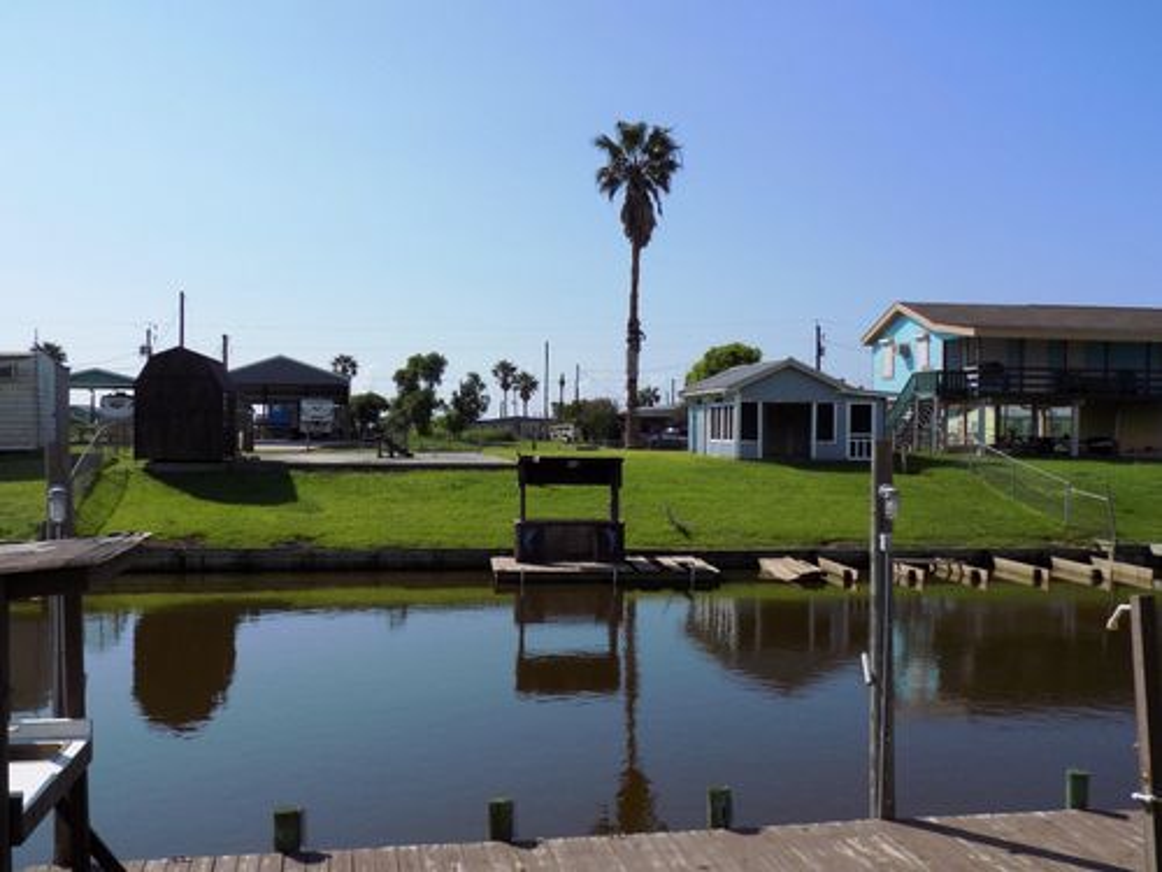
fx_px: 1141
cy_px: 436
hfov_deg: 54.0
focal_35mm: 34
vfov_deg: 41.8
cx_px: 581
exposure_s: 1/200
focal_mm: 6.1
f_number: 10.9
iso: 80
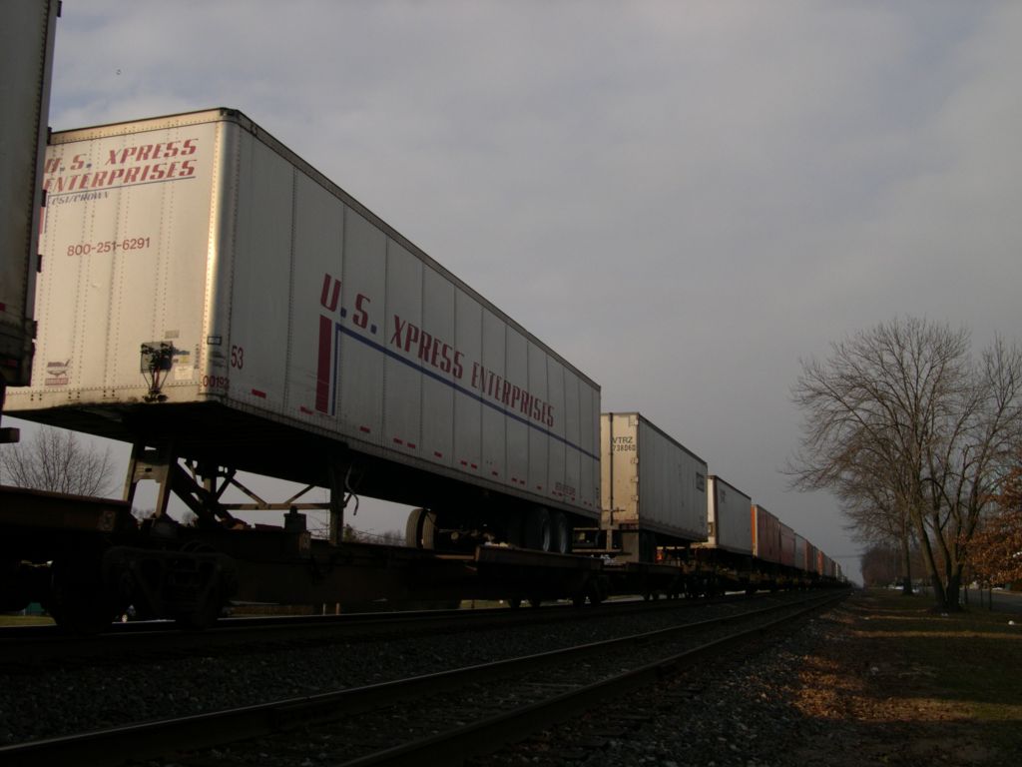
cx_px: 511
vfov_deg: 37.7
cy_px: 384
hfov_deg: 49.0
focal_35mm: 38
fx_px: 1122
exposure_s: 1/201
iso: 100
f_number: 7.6
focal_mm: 8
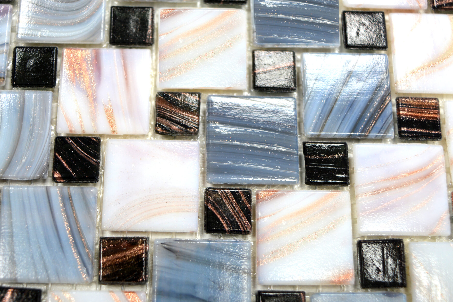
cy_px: 147
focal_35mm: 60
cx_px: 200
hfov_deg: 33.5
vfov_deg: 22.7
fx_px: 751
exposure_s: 1/60
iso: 160
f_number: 5
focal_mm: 29
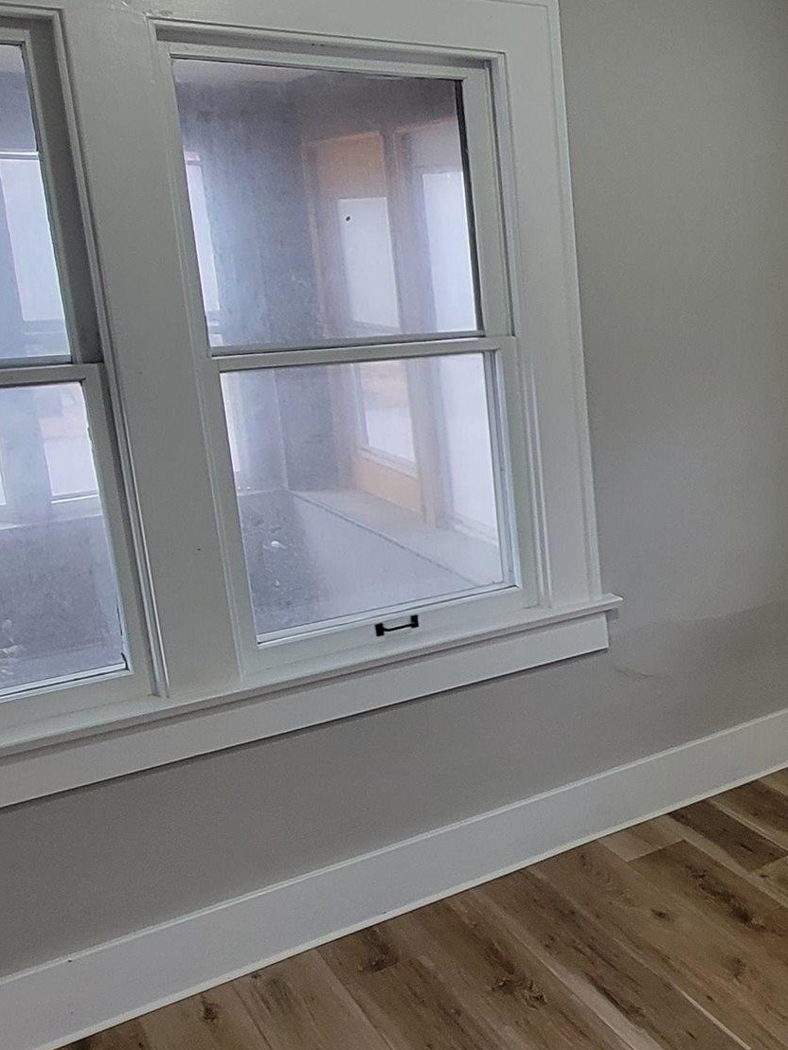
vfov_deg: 51.3
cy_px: 476
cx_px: 916
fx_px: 1092
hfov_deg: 33.3
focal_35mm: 36
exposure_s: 1/60
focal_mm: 2.2
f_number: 2.2
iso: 160
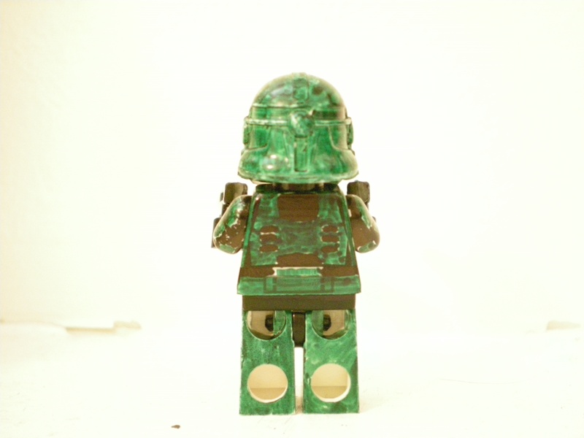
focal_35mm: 38
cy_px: 219
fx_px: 641
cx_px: 292
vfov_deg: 37.7
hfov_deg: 49.0
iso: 800
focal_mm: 6.3
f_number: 3.1
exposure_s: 1/4.5
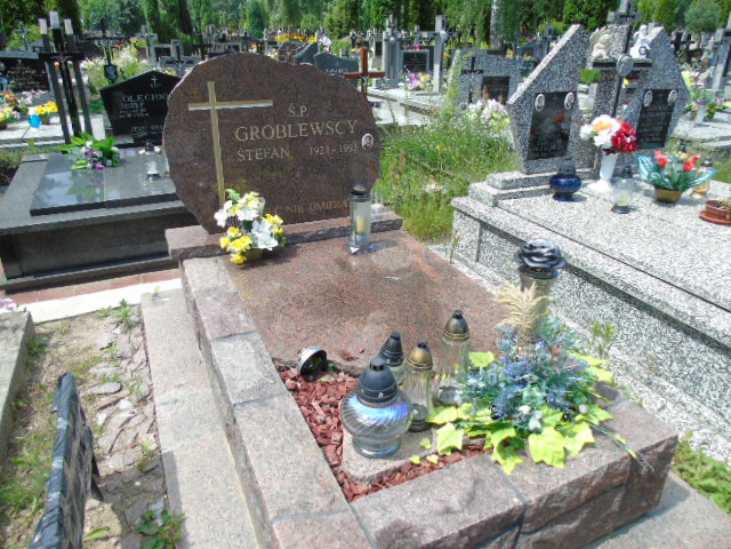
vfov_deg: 54.9
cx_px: 366
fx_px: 528
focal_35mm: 25
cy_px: 274
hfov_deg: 69.4
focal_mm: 4.4
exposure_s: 1/320
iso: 80
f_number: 3.4
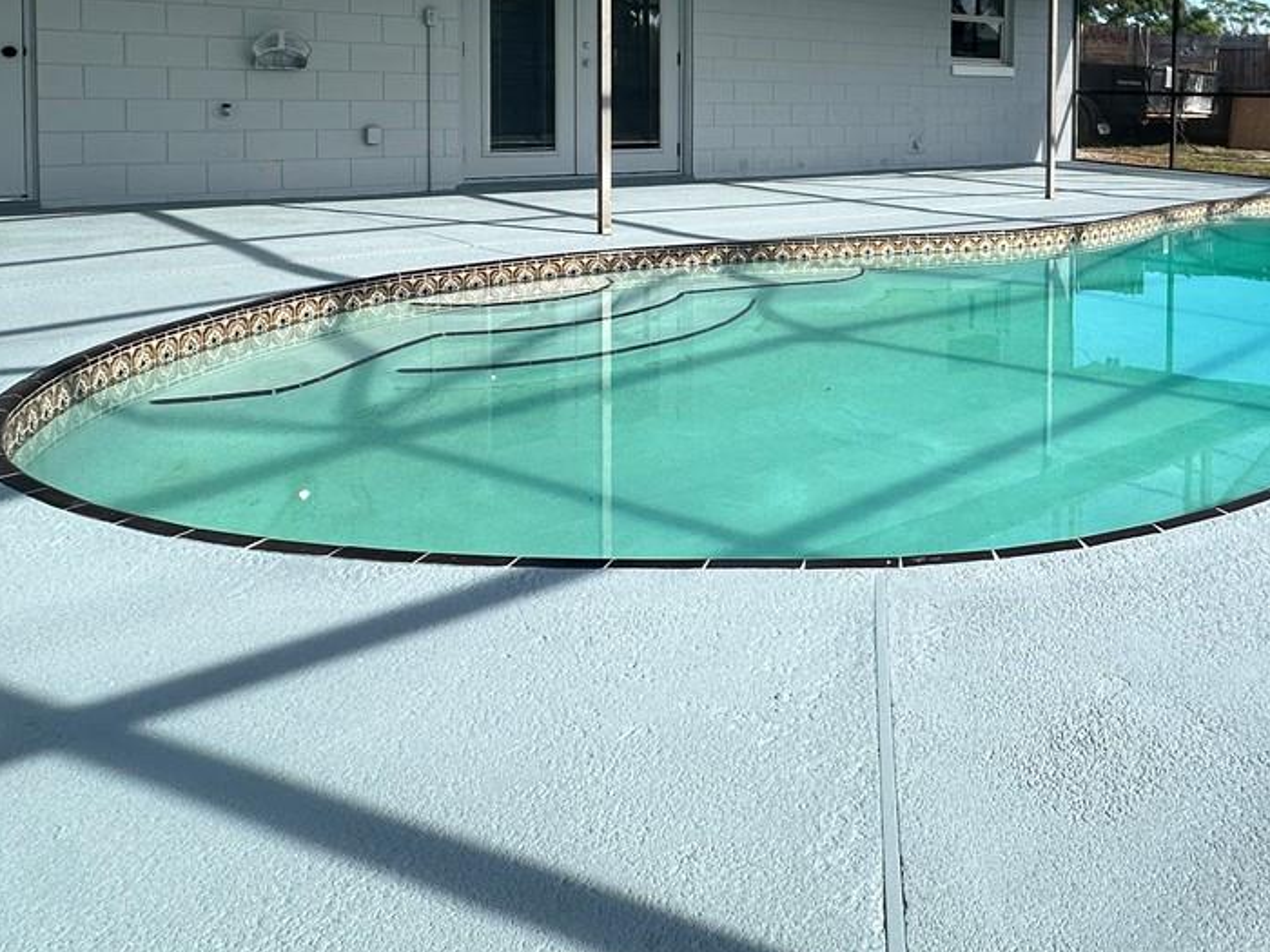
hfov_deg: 51.4
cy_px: 143
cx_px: 1098
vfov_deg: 41.5
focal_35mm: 32
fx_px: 1174
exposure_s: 1/868
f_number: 2.2
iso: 50
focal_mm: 2.22
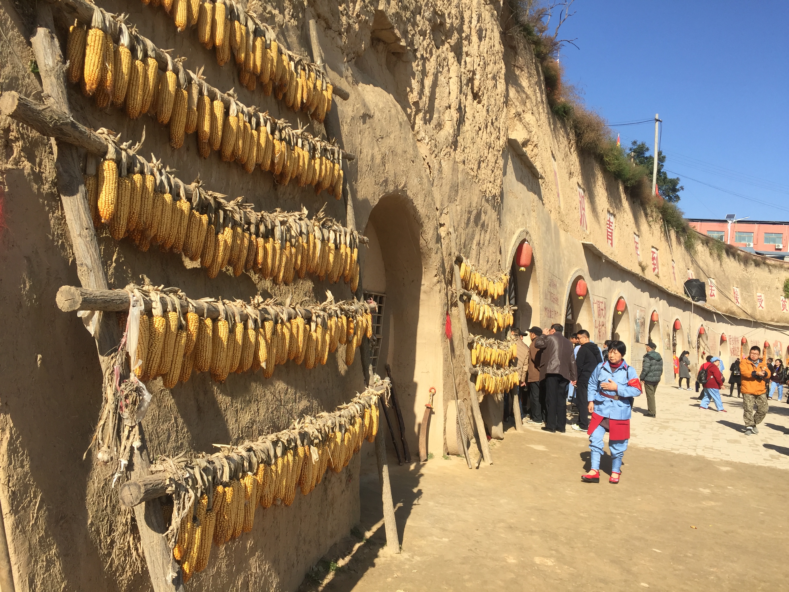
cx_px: 394
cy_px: 296
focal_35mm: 29
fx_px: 661
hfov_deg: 61.7
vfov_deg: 48.2
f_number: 2.2
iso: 32
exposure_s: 1/1464
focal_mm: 4.15
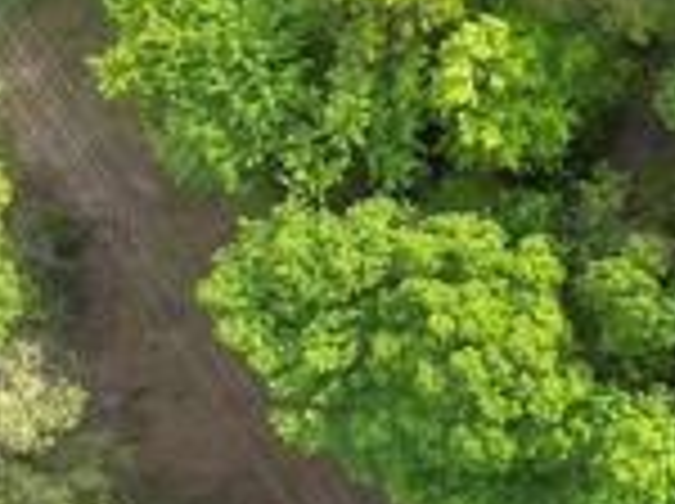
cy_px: 675
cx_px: 1724
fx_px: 3193
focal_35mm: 164
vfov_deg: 8.9
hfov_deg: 10.2
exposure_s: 1/320
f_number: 1.7
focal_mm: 6.72
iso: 100
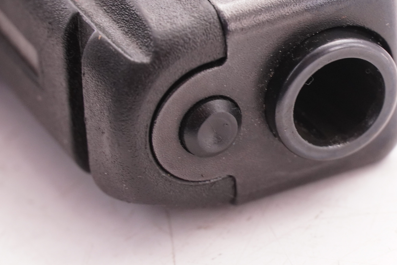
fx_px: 4723
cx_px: 337
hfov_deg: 4.8
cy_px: 87
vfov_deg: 3.2
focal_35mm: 428
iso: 1000
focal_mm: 135
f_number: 5.6
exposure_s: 1/125
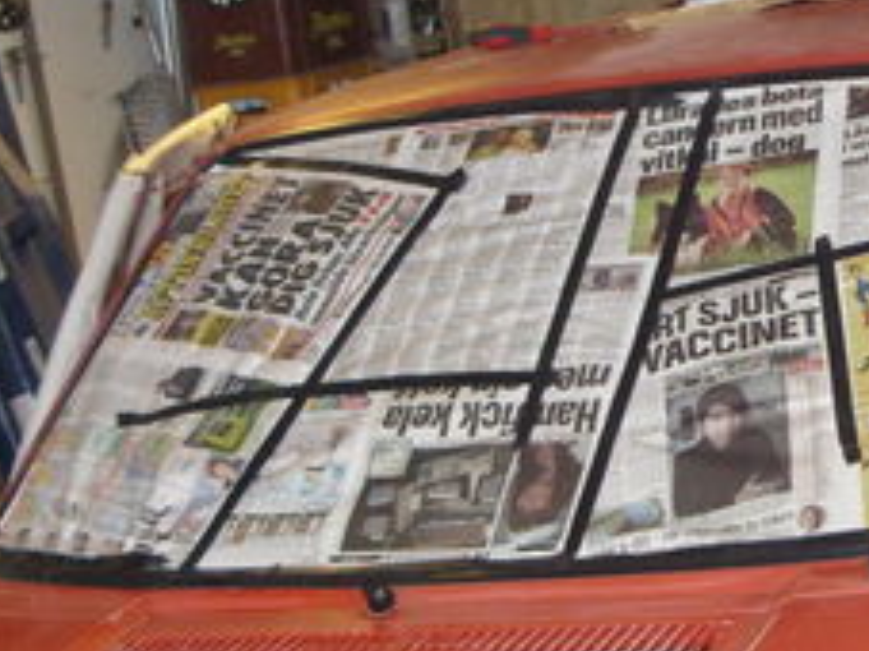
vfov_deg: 13.8
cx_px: 1041
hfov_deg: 17.5
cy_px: 348
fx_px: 2685
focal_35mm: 107
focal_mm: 6.3
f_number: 2.8
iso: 200
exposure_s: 1/30
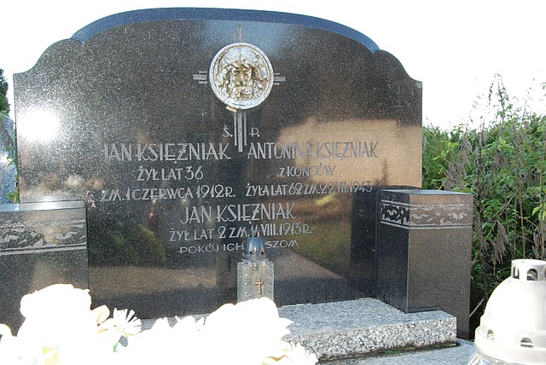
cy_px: 182
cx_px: 273
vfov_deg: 32.0
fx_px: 638
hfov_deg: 46.4
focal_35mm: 42
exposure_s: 1/200
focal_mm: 28
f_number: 10
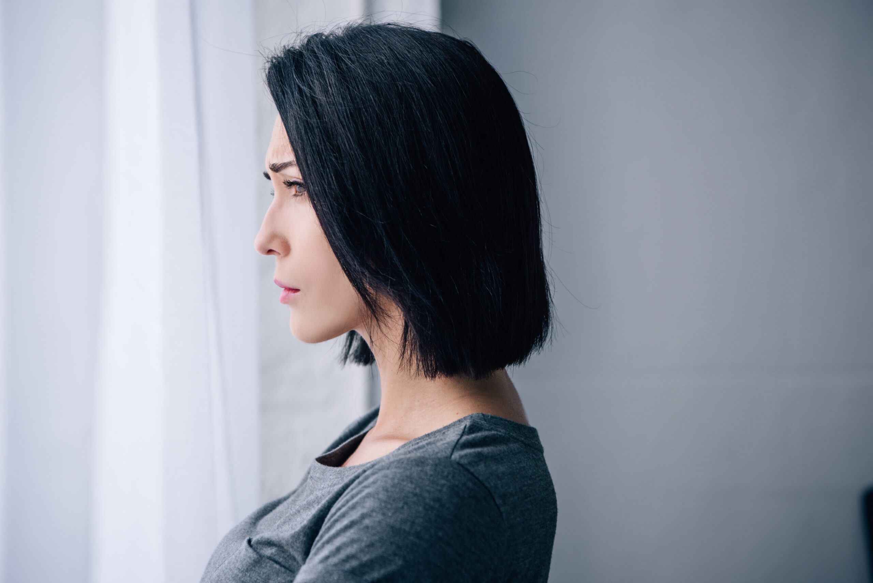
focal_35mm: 70
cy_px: 292
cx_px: 436
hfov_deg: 28.8
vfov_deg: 19.5
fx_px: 1698
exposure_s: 1/200
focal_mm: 70
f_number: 4
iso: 200
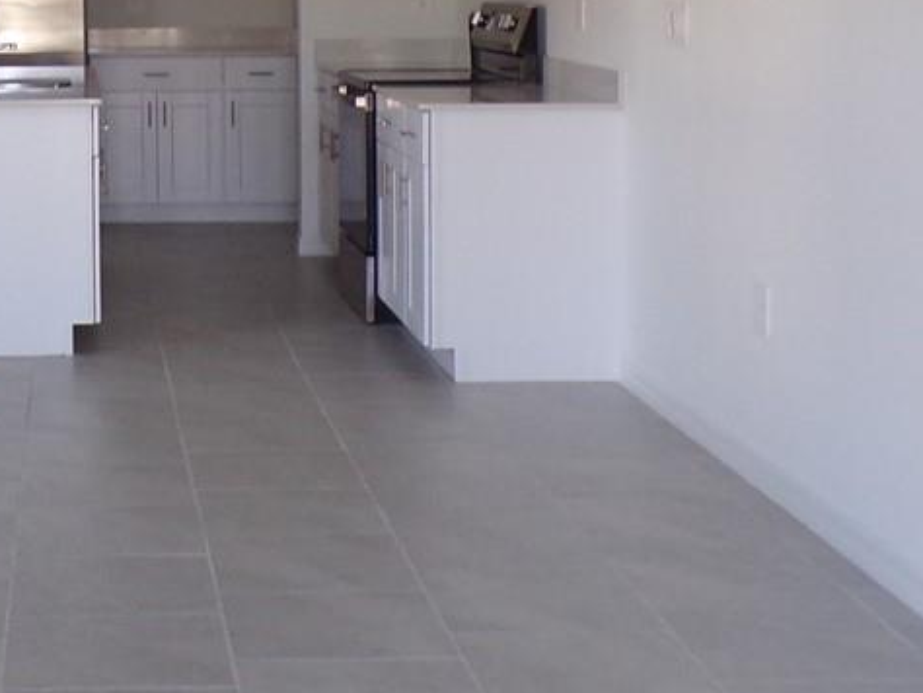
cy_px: -39
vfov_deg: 17.7
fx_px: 2161
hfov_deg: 23.4
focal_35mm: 81
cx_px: 68
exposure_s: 1/34
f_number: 3
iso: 124
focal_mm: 4.3
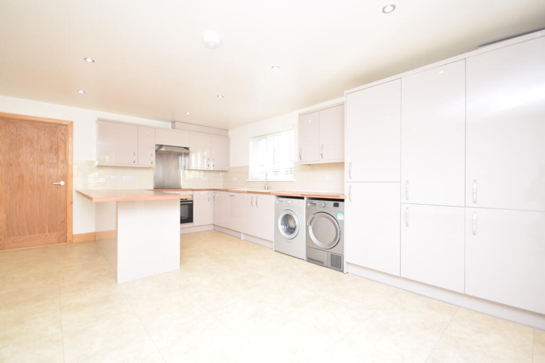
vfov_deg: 77.3
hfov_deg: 100.4
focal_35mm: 15
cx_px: 272
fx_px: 227
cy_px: 182
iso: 400
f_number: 4.5
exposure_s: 1/80
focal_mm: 10
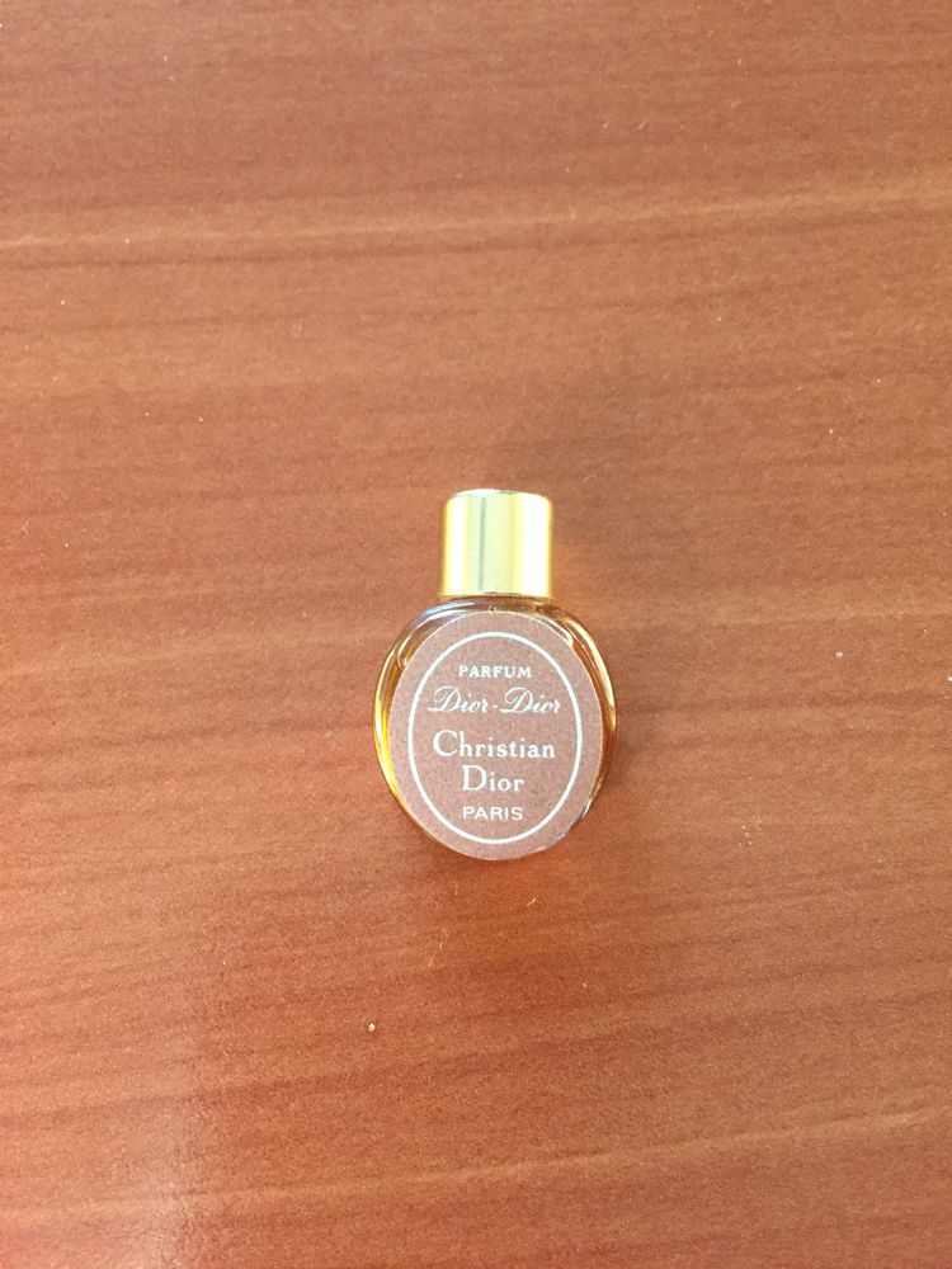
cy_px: 634
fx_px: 1063
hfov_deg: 48.2
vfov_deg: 61.7
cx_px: 476
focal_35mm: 29
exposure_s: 1/33
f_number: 2.2
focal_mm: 4.15
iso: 250
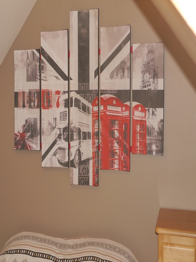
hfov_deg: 24.4
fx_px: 453
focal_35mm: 60
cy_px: 163
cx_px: 89
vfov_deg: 32.0
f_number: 5.2
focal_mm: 24
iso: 800
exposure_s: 1/60
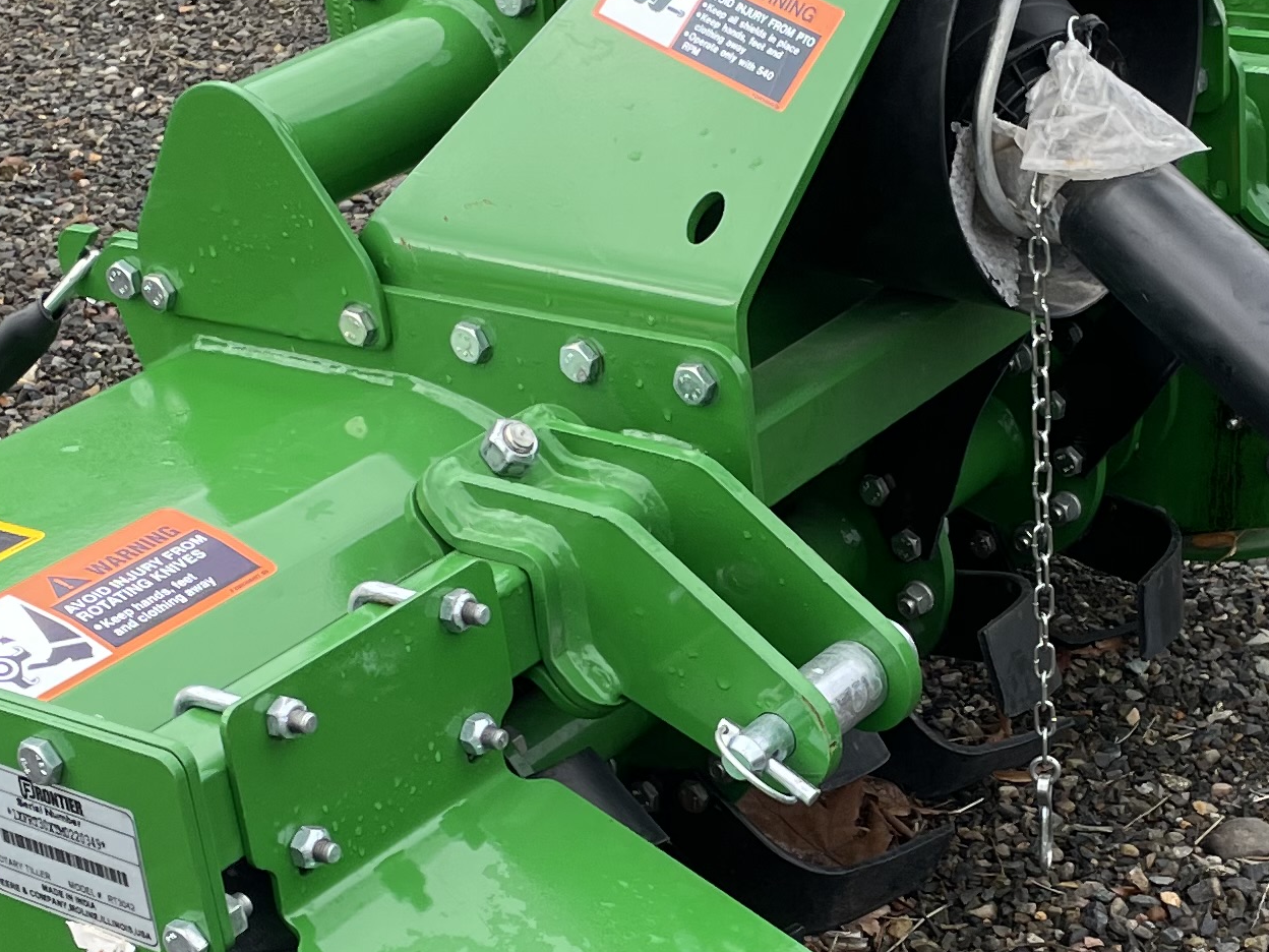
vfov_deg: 17.5
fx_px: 3079
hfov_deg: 23.2
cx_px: 851
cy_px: 676
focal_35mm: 84
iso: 32
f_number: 1.6
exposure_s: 1/313
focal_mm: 4.2
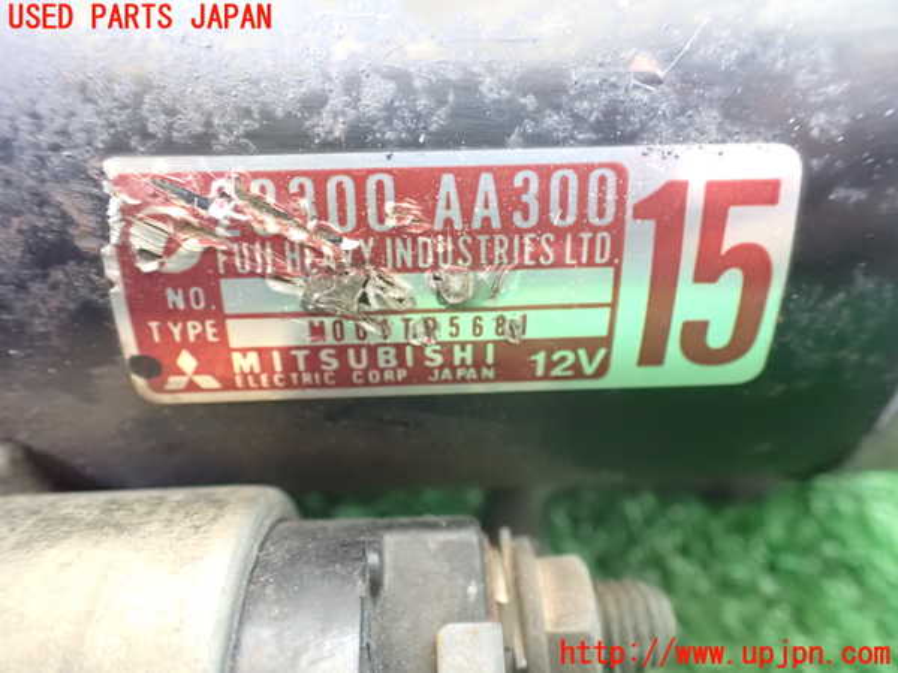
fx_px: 778
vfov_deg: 46.8
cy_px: 336
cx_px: 449
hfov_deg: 60.0
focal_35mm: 30
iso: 1600
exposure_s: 1/15
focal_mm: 5.4
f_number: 2.3
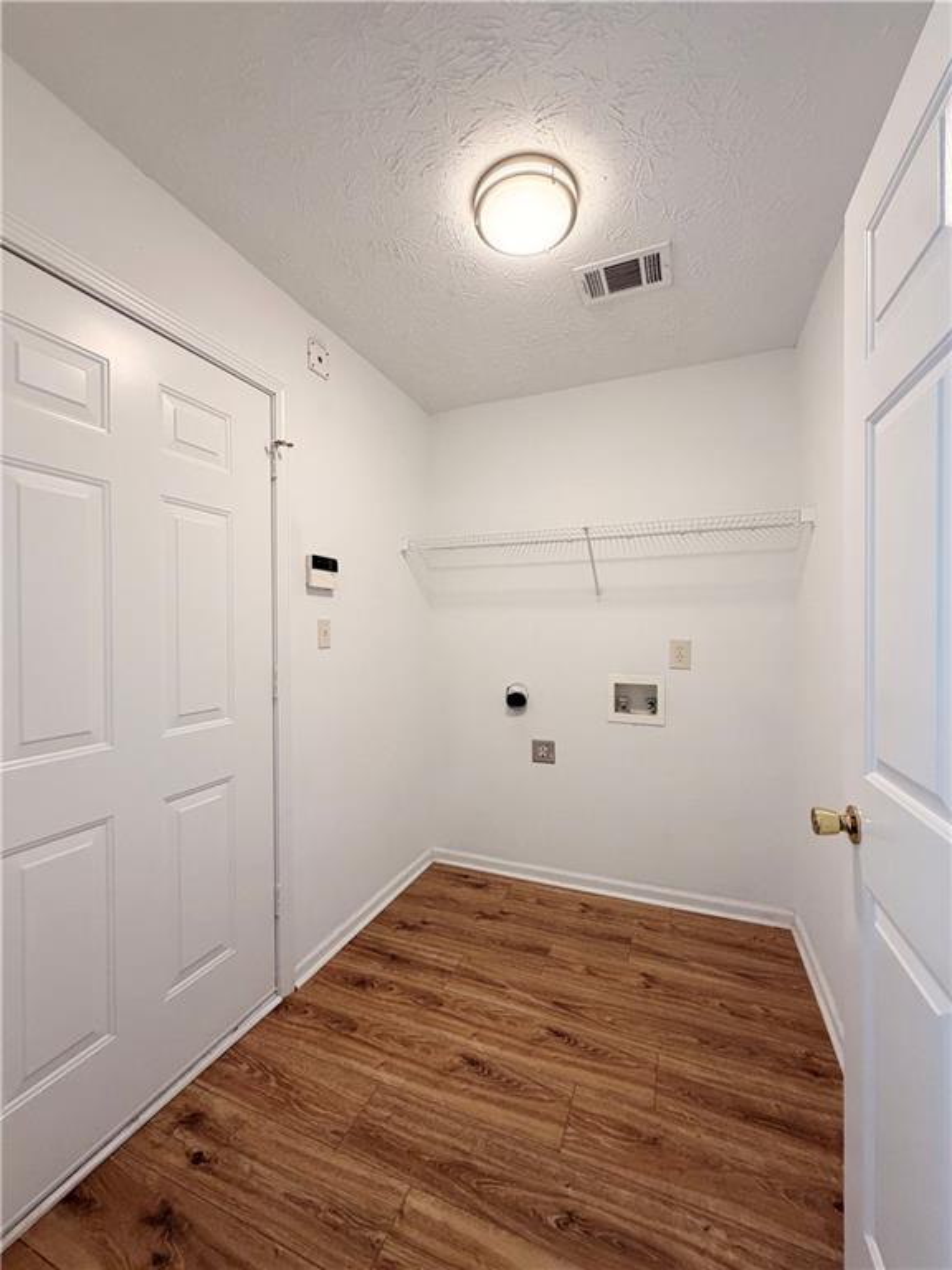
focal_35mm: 14
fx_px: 513
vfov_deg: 102.1
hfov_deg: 85.7
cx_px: 476
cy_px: 635
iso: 250
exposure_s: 1/120
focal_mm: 2.22
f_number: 2.2
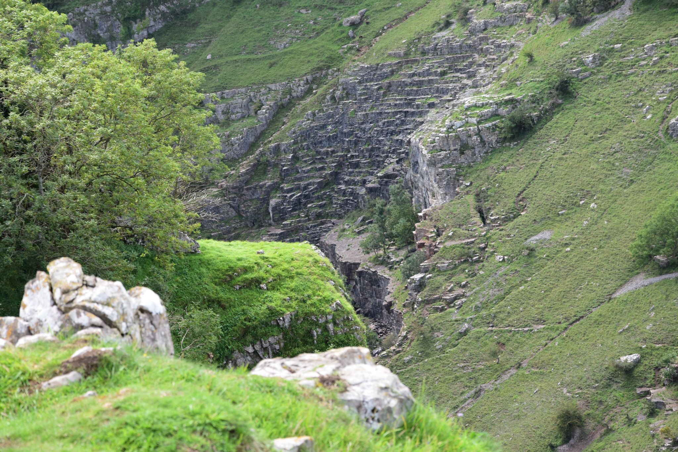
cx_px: 339
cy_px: 226
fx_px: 2542
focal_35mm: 135
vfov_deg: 10.2
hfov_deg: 15.2
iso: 400
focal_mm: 90
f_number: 9
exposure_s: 1/160
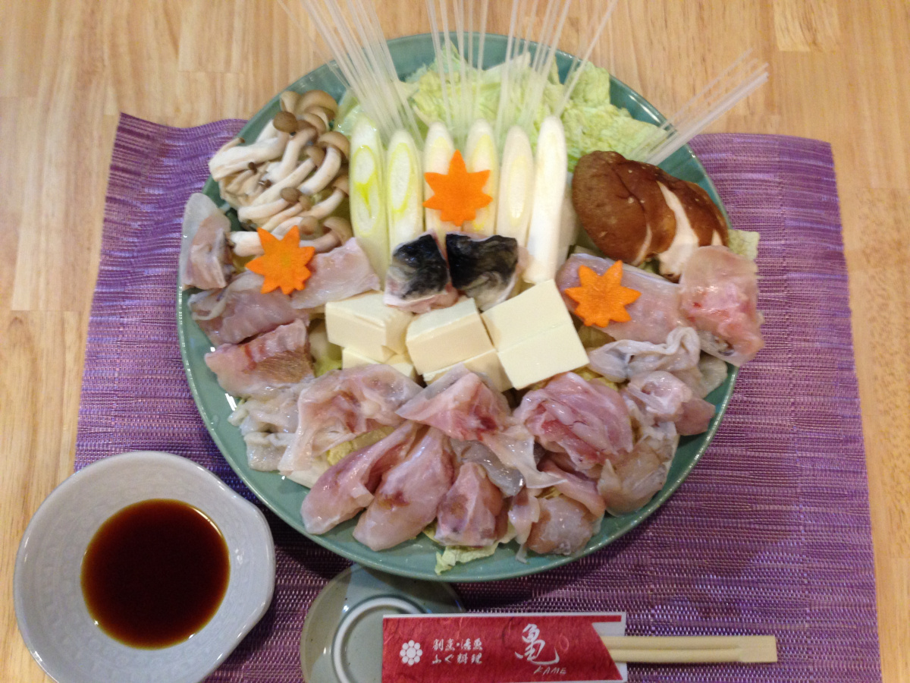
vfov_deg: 42.9
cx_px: 455
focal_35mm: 33
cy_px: 342
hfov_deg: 55.4
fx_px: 868
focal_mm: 4.12
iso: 200
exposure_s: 1/20
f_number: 2.4
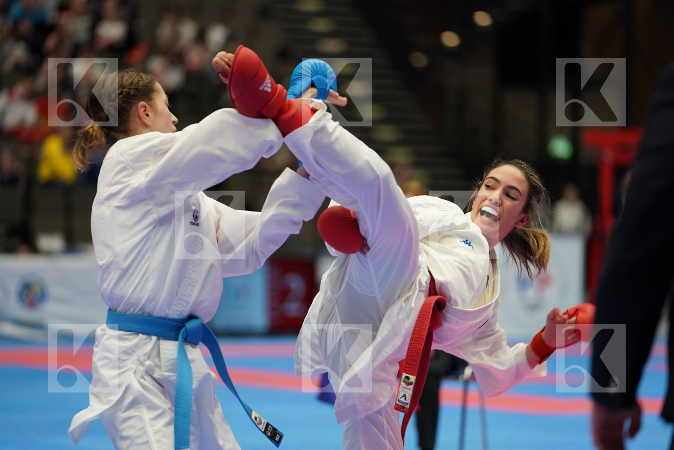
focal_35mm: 173
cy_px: 225
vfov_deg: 7.9
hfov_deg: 11.9
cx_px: 337
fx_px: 3239
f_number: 2.8
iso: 1250
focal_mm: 173
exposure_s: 1/500
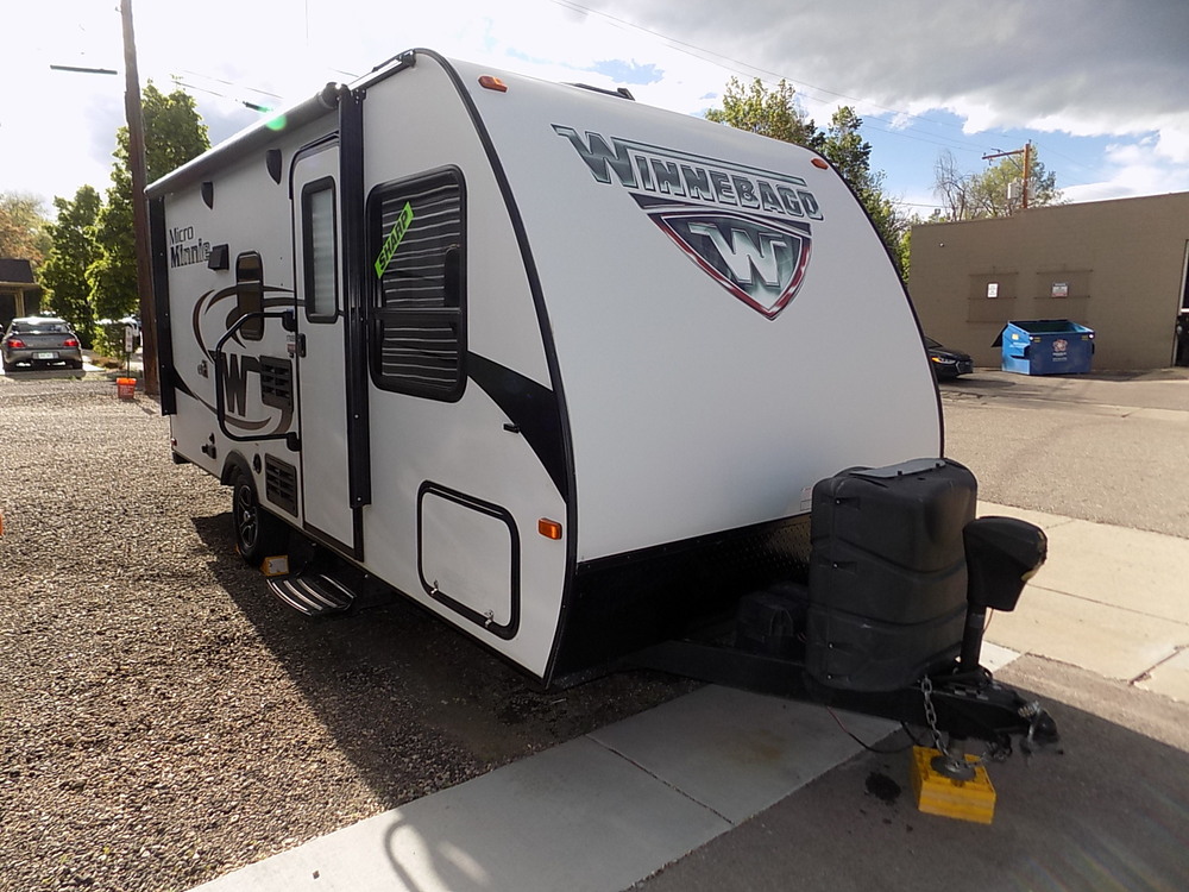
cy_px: 446
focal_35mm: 23
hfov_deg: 73.9
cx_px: 594
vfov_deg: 58.9
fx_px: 790
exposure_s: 1/500
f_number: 3.1
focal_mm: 4
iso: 80
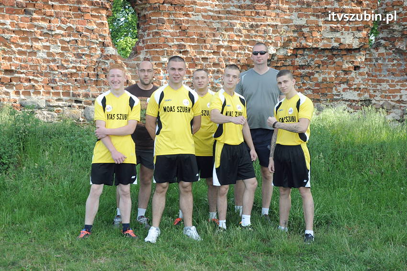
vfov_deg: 23.7
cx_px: 204
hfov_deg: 35.1
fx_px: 644
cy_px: 136
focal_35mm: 57
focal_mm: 38
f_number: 9
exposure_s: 1/320
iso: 800
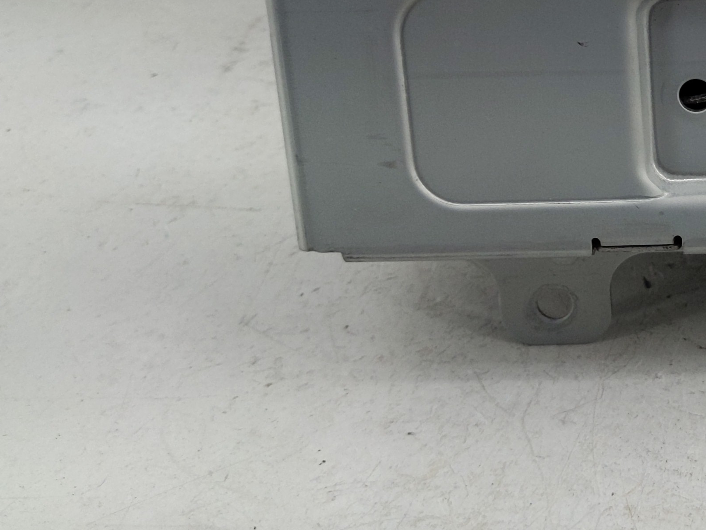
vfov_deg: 22.4
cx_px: 802
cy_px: 6
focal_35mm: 63
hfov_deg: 27.7
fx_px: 1285
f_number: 1.73
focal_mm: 4.38
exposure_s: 1/158
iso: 55
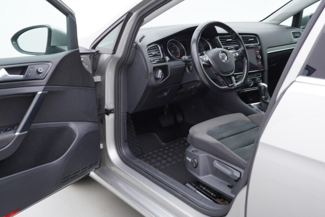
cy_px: 108
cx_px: 162
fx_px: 325
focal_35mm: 36
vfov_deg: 36.9
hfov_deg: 53.1
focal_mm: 24
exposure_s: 1/40
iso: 125
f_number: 2.8
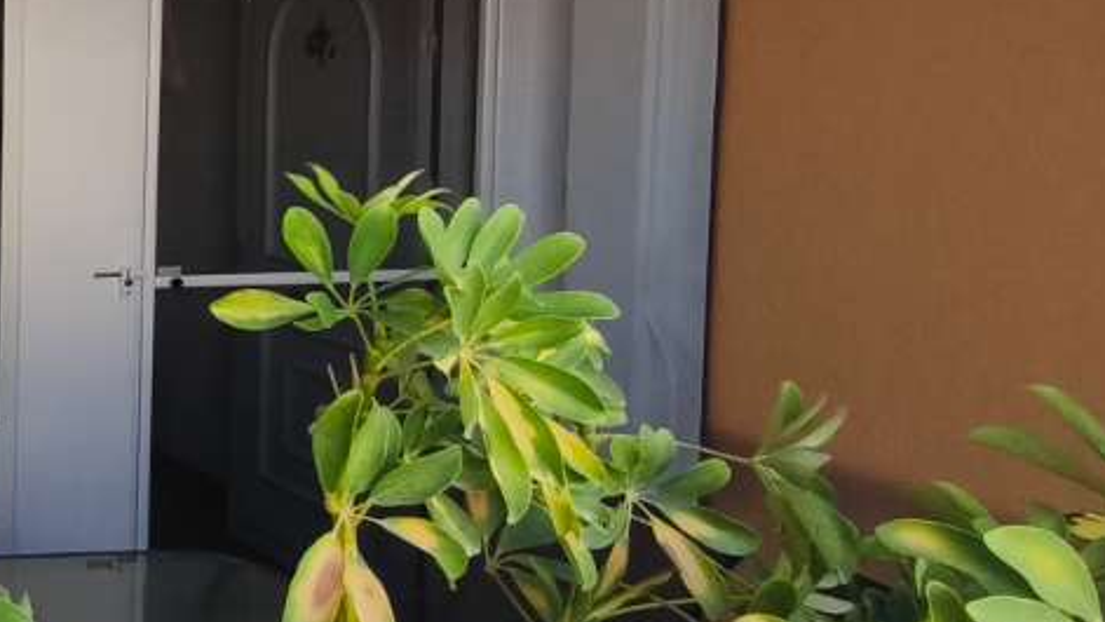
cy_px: 102
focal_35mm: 52
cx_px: -368
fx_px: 1524
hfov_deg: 30.4
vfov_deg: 22.7
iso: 50
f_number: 2.2
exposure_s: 1/307
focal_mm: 1.91
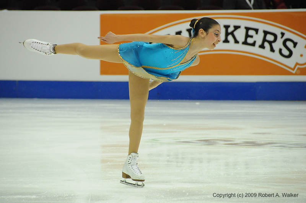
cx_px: 153
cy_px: 102
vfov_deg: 4.6
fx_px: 2546
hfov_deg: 6.9
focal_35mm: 300
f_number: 5.6
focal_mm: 200
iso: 3200
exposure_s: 1/800
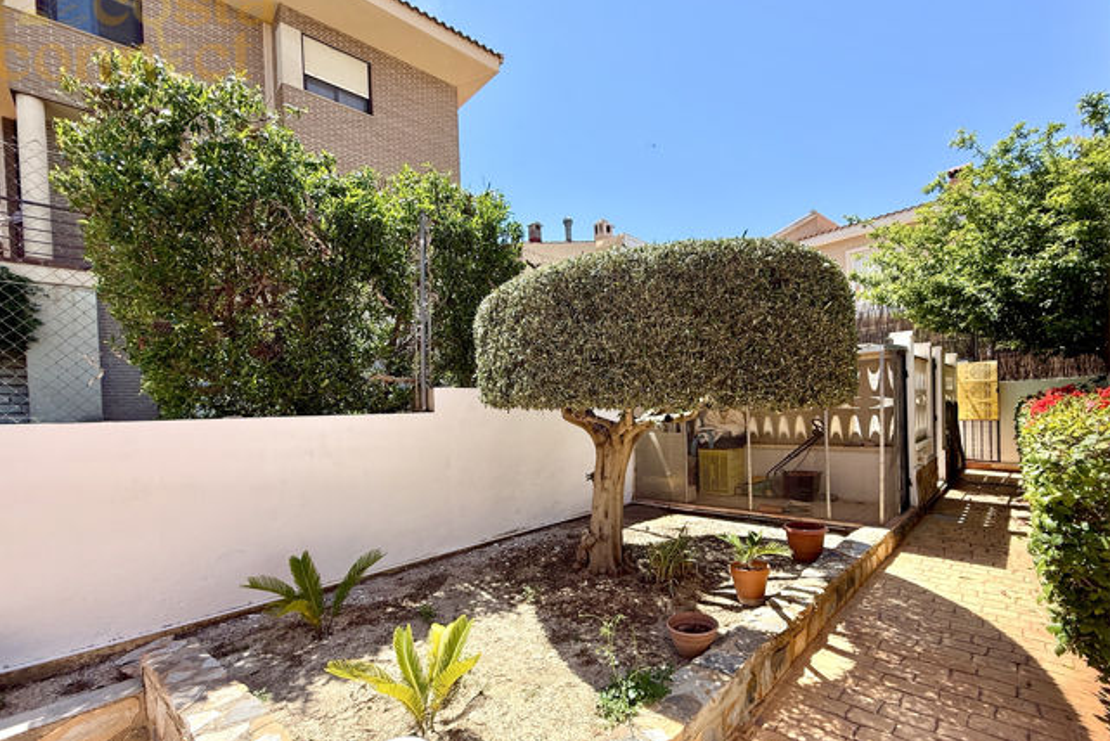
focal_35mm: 16
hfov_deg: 96.6
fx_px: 494
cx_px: 583
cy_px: 421
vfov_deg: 73.4
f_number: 2.2
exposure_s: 1/888
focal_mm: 2.22
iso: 64
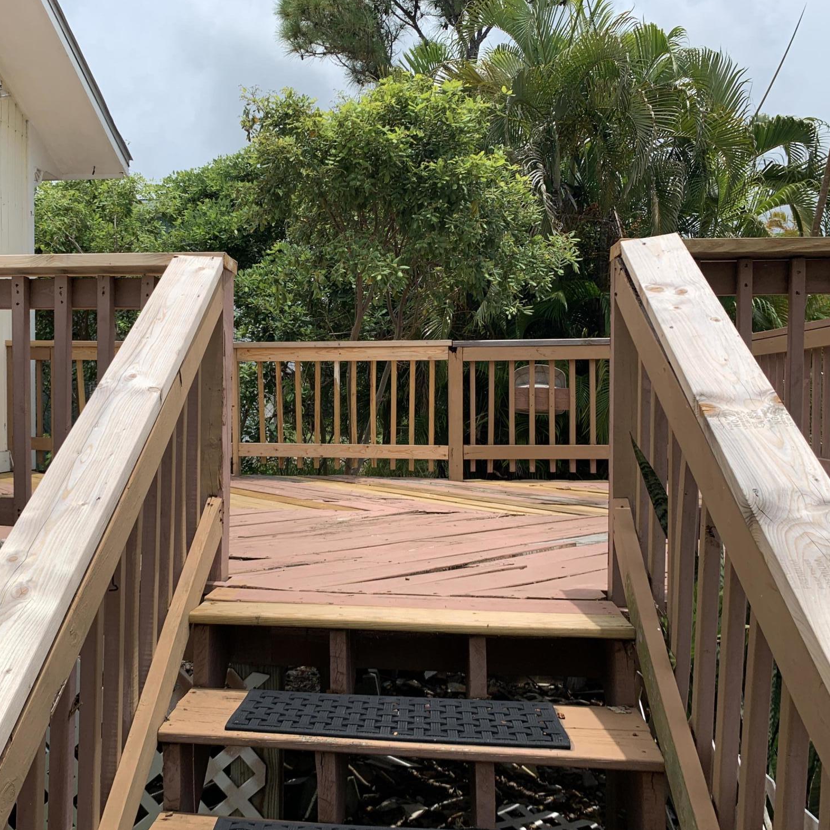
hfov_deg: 51.9
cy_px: 415
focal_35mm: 31
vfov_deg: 52.5
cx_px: 306
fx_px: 841
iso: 25
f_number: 1.8
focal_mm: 4.25
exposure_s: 1/2994
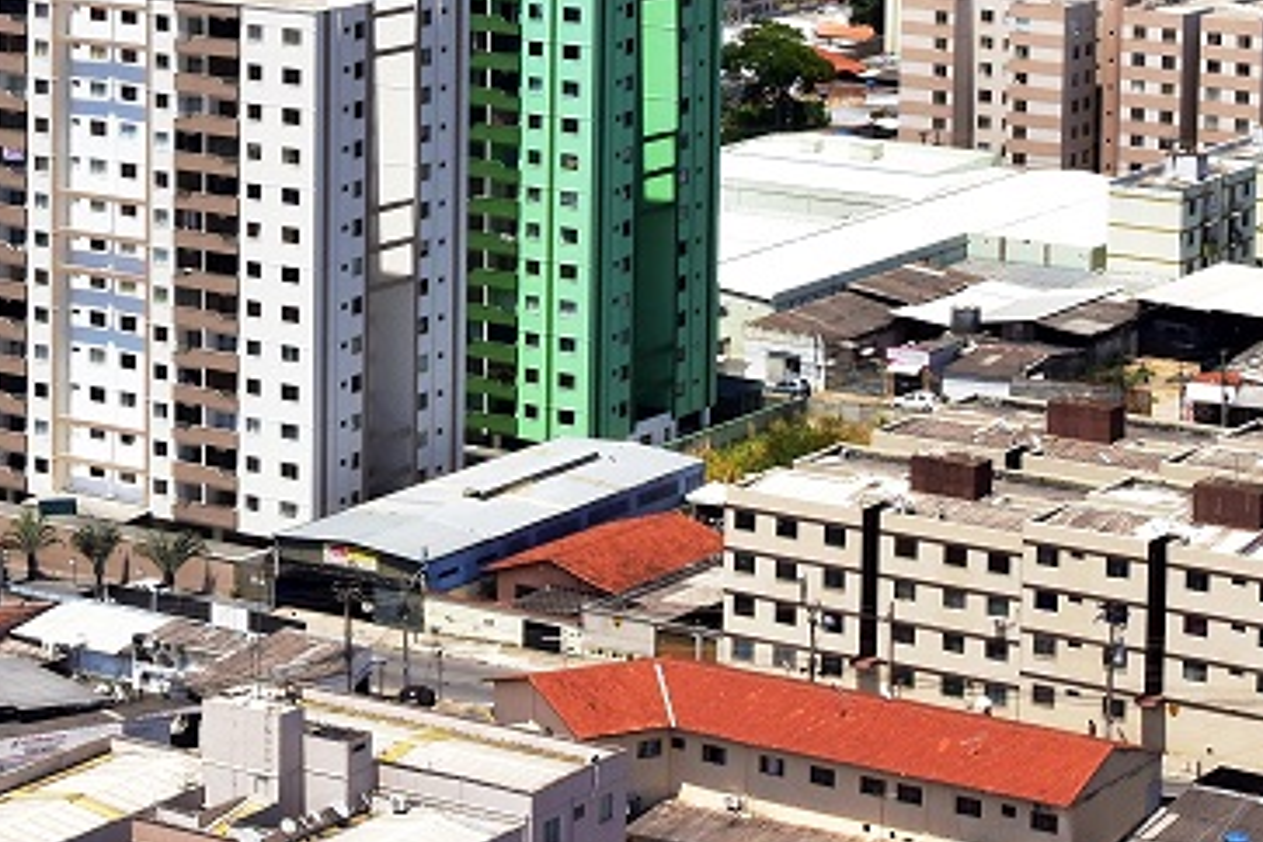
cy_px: -124
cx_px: 198
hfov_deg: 16.4
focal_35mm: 124
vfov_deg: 10.9
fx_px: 4350
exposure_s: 1/160
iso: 400
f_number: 22
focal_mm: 44
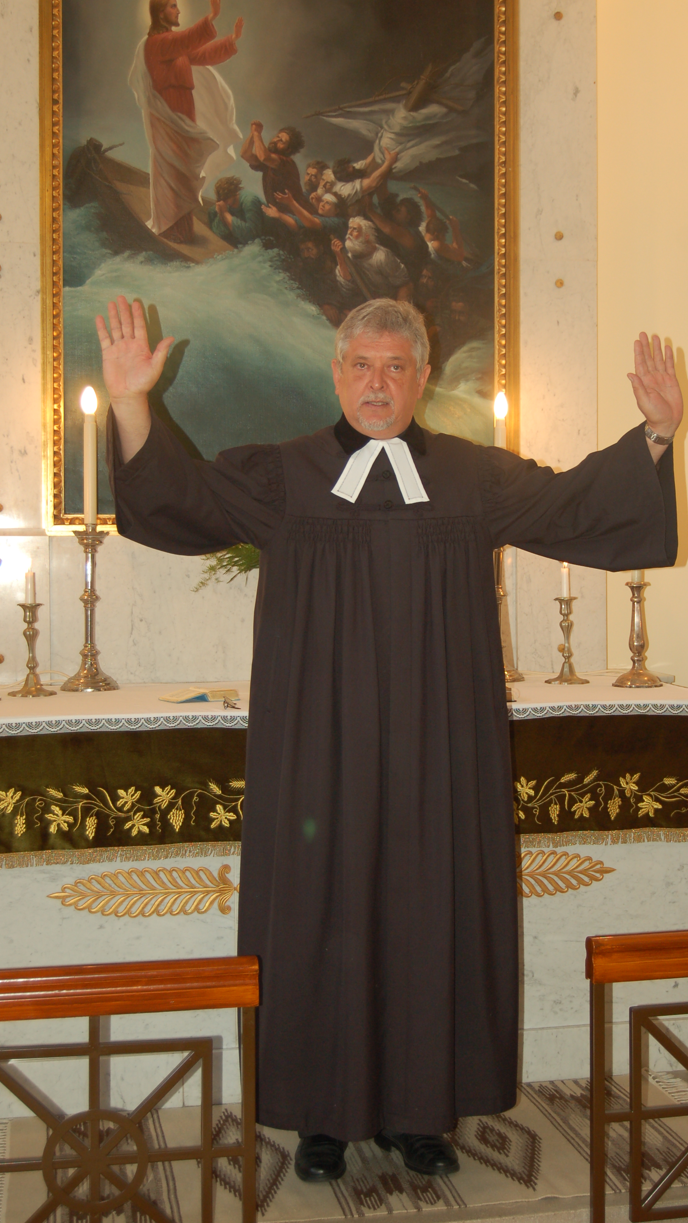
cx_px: 395
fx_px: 1654
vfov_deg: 40.6
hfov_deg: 23.5
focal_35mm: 51
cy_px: 613
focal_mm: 32
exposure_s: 1/60
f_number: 4.5
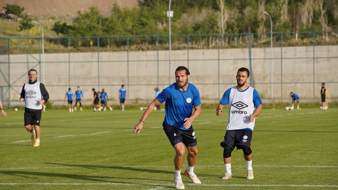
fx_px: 1344
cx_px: 169
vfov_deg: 8.1
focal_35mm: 150
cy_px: 112
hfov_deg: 14.3
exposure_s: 1/1000
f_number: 5.6
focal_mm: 142
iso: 250
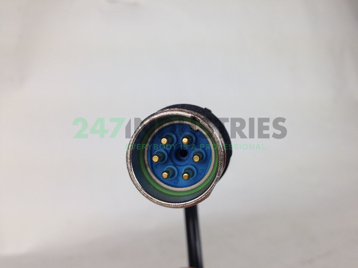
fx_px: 341
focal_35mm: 33
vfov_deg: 42.9
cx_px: 179
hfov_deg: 55.4
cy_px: 134
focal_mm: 4.12
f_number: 2.4
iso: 50
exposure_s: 1/148
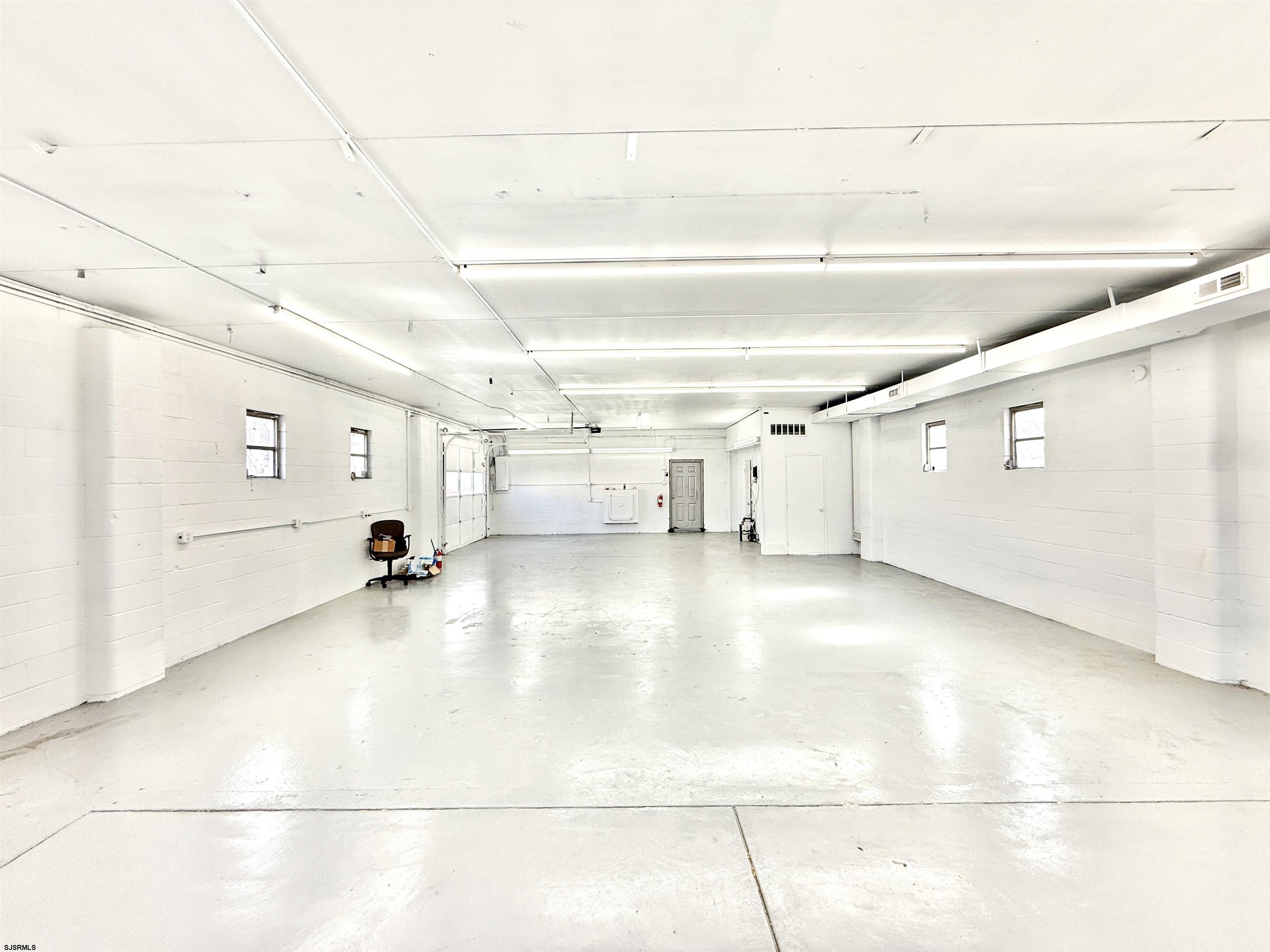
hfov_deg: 102.1
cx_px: 635
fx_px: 514
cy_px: 476
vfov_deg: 85.7
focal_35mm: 14
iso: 64
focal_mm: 2.22
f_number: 2.2
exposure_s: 1/258
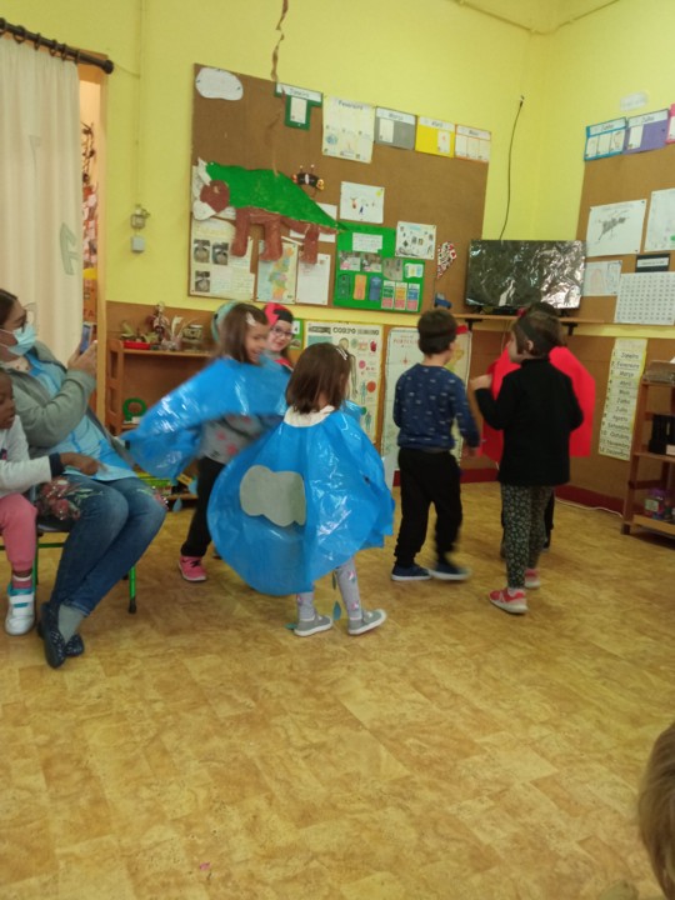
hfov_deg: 51.4
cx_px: 338
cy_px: 450
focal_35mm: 27
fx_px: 702
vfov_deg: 65.3
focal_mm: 3.79
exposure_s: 1/25
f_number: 2.2
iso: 422
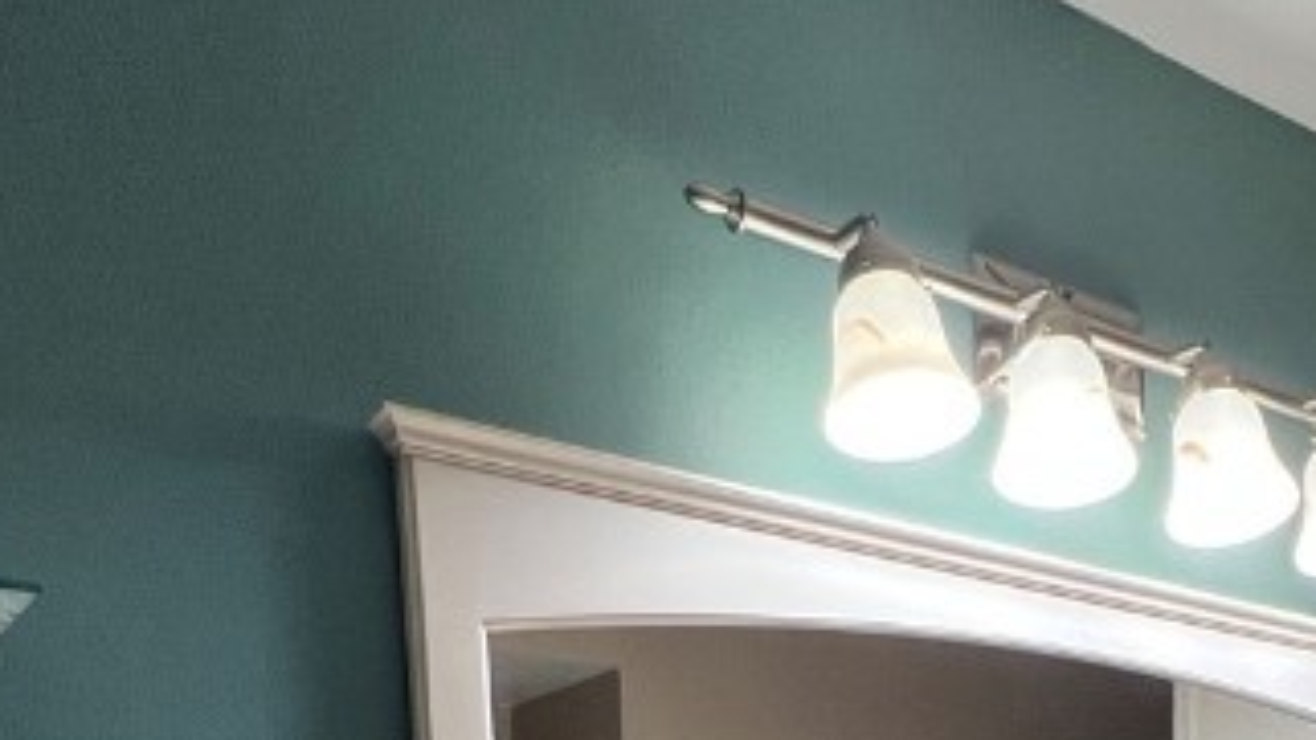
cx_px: 1075
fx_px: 1570
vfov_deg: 20.1
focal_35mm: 45
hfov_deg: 43.1
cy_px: 1292
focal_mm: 1.57
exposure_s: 1/120
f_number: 1.8
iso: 80
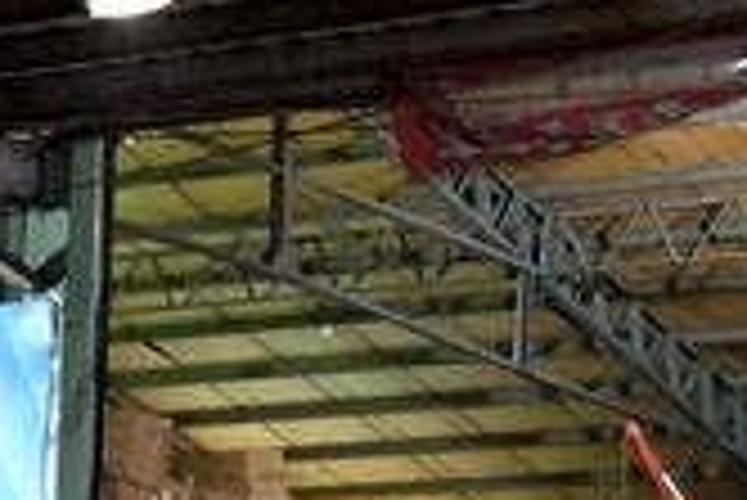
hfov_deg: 9.8
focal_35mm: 190
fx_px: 3946
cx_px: -878
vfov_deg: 7.2
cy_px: 577
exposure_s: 1/110
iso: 2500
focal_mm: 23
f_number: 2.8
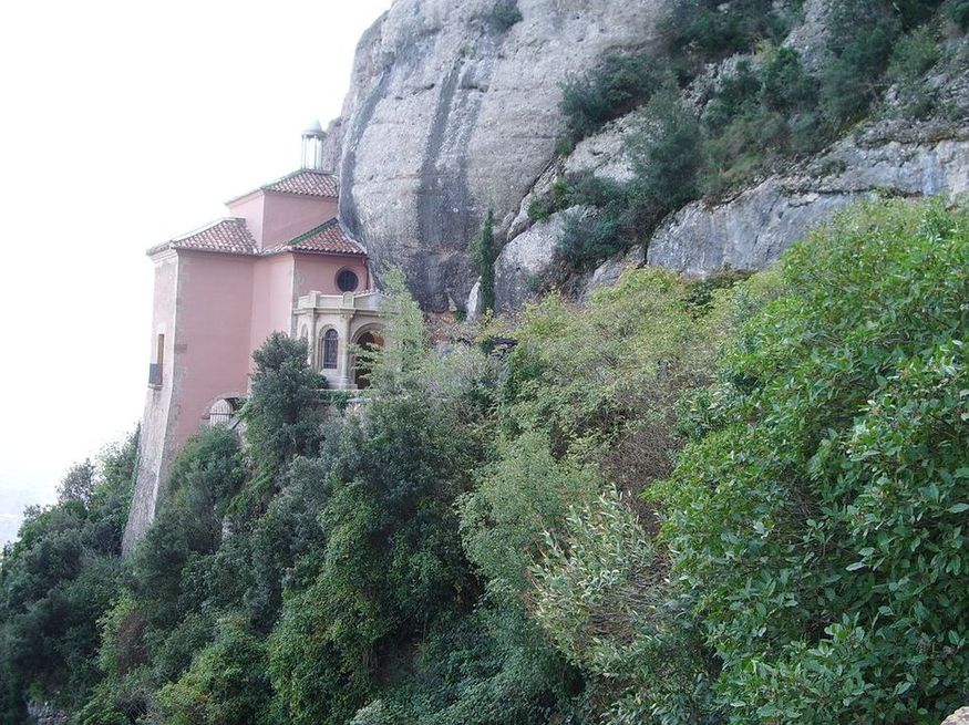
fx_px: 1147
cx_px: 484
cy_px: 362
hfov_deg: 45.8
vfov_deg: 35.1
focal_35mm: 41
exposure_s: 1/80
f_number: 2.8
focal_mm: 6.8
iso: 50
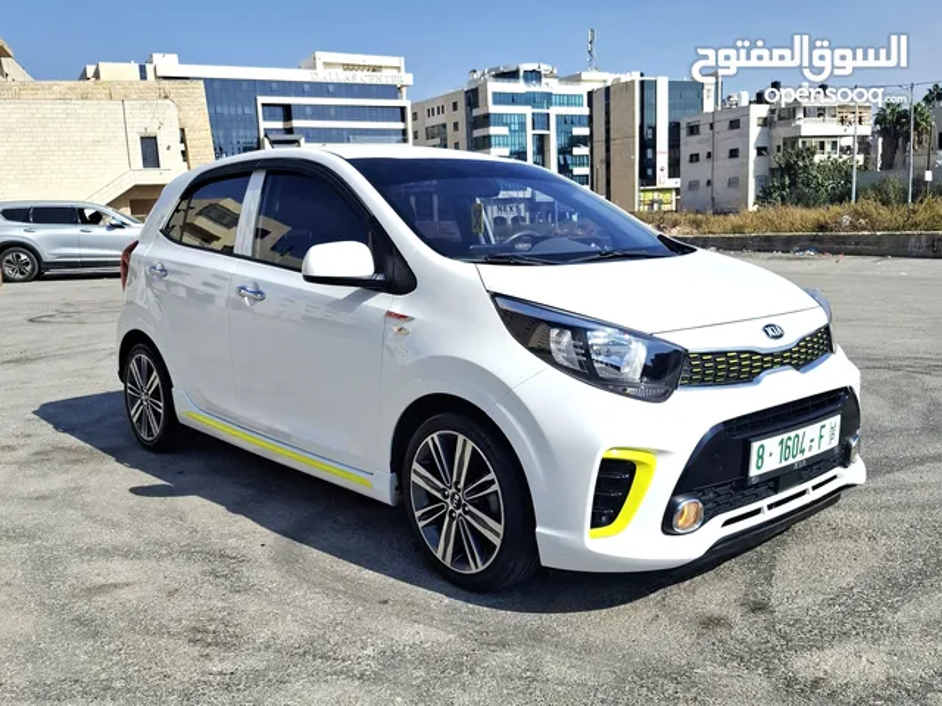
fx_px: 626
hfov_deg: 73.9
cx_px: 471
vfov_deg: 58.9
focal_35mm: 23
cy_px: 353
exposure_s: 1/3333
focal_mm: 5.54
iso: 50
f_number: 1.8
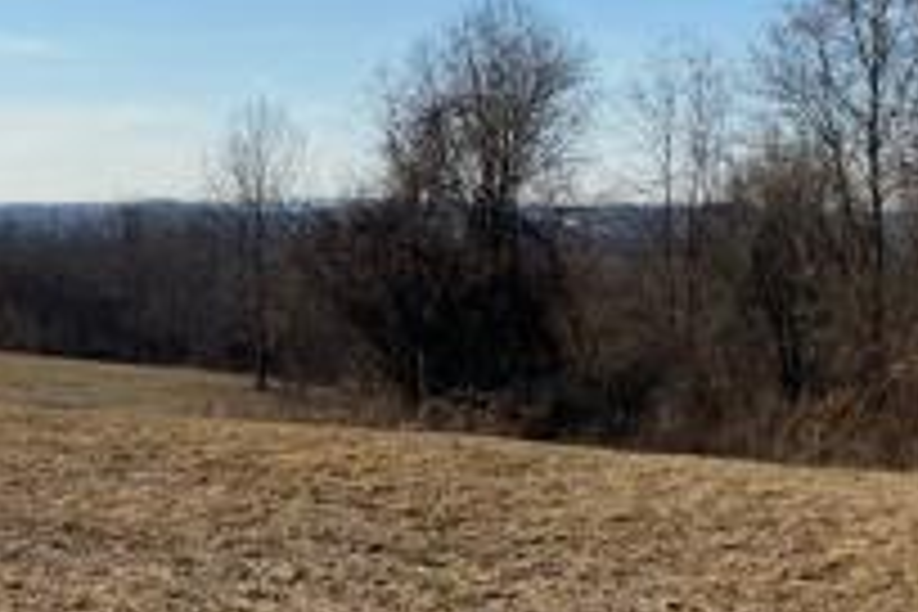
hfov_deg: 36.1
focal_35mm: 53
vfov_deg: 25.4
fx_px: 1351
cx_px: 171
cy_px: 230
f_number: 1.8
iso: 32
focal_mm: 4.25
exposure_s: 1/6757
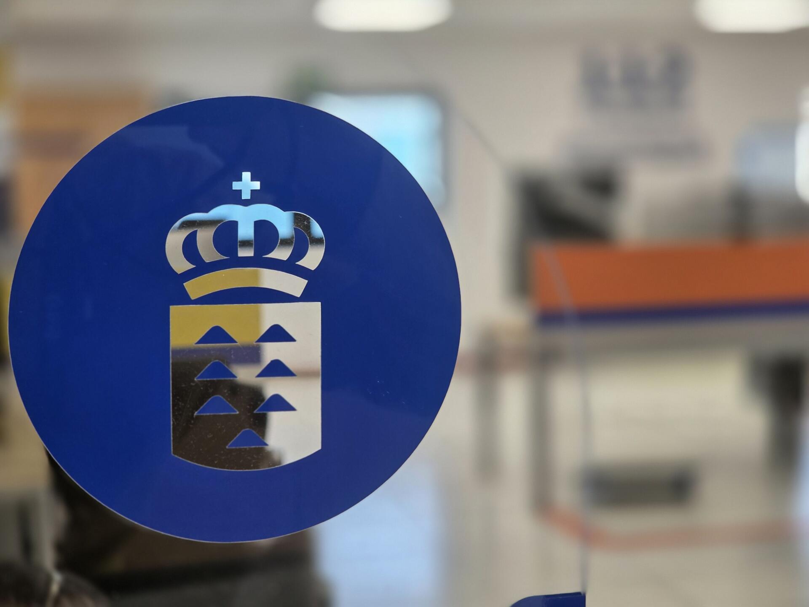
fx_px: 1613
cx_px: 404
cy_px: 304
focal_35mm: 69
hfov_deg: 28.2
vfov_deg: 21.3
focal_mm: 7.9
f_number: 2.4
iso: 160
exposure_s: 1/100
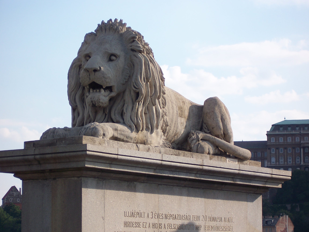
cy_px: 116
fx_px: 1178
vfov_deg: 11.2
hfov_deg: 14.9
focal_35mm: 132
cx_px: 154
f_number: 4.8
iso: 80
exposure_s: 1/350
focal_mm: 22
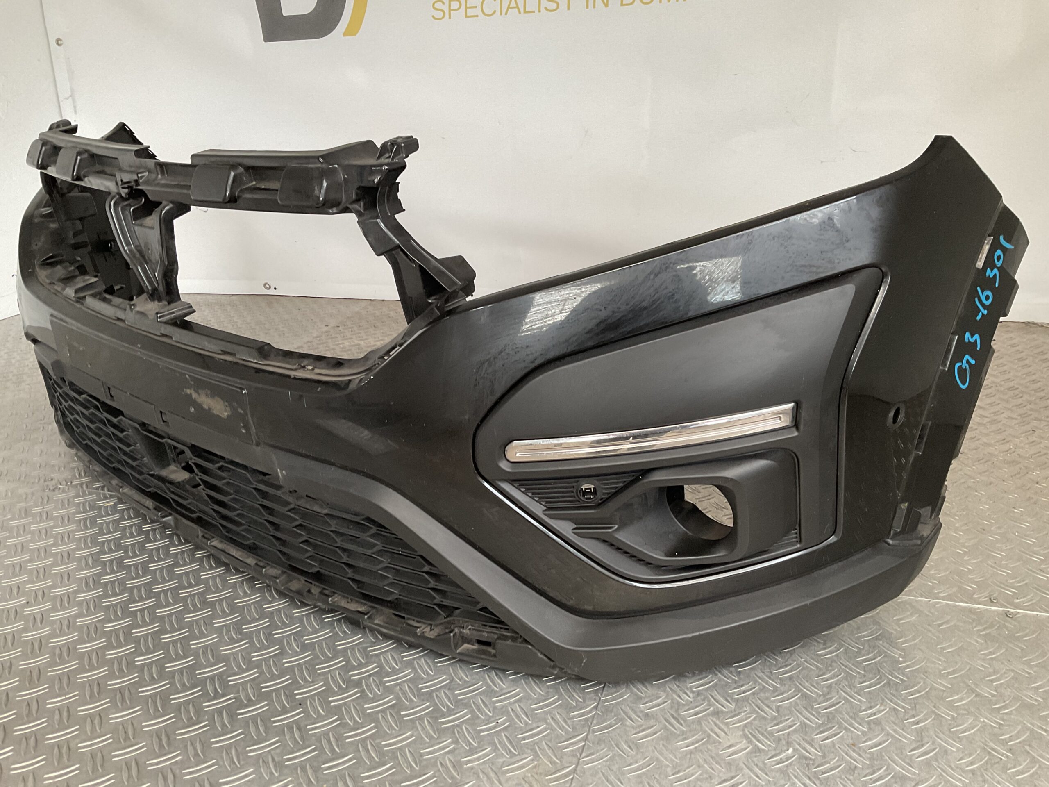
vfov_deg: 48.2
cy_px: 394
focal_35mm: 29
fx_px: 879
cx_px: 524
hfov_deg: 61.7
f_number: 1.8
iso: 100
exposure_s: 1/60
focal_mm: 3
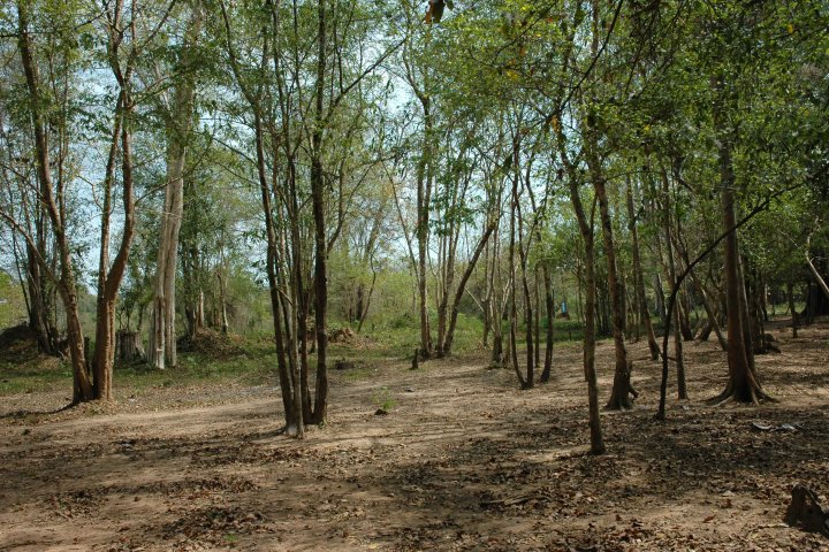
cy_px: 276
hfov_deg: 57.2
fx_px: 760
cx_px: 414
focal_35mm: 33
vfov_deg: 40.0
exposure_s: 1/250
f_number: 8
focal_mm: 22
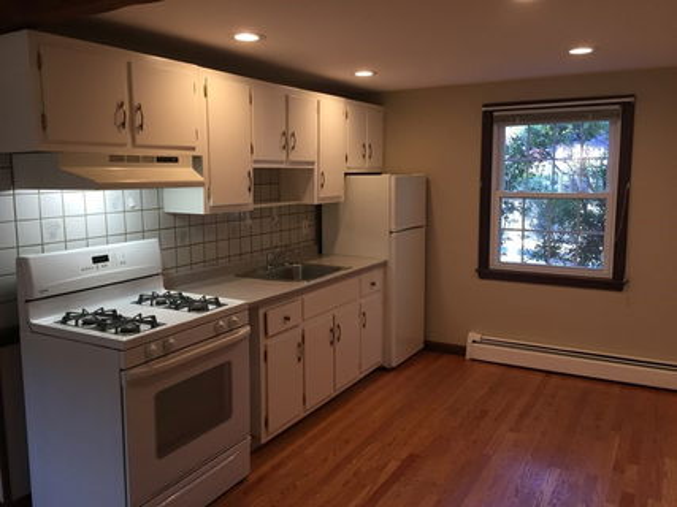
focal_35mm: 29
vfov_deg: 48.2
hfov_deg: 61.7
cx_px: 338
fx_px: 567
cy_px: 254
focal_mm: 4.15
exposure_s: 1/30
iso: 50
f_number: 2.2
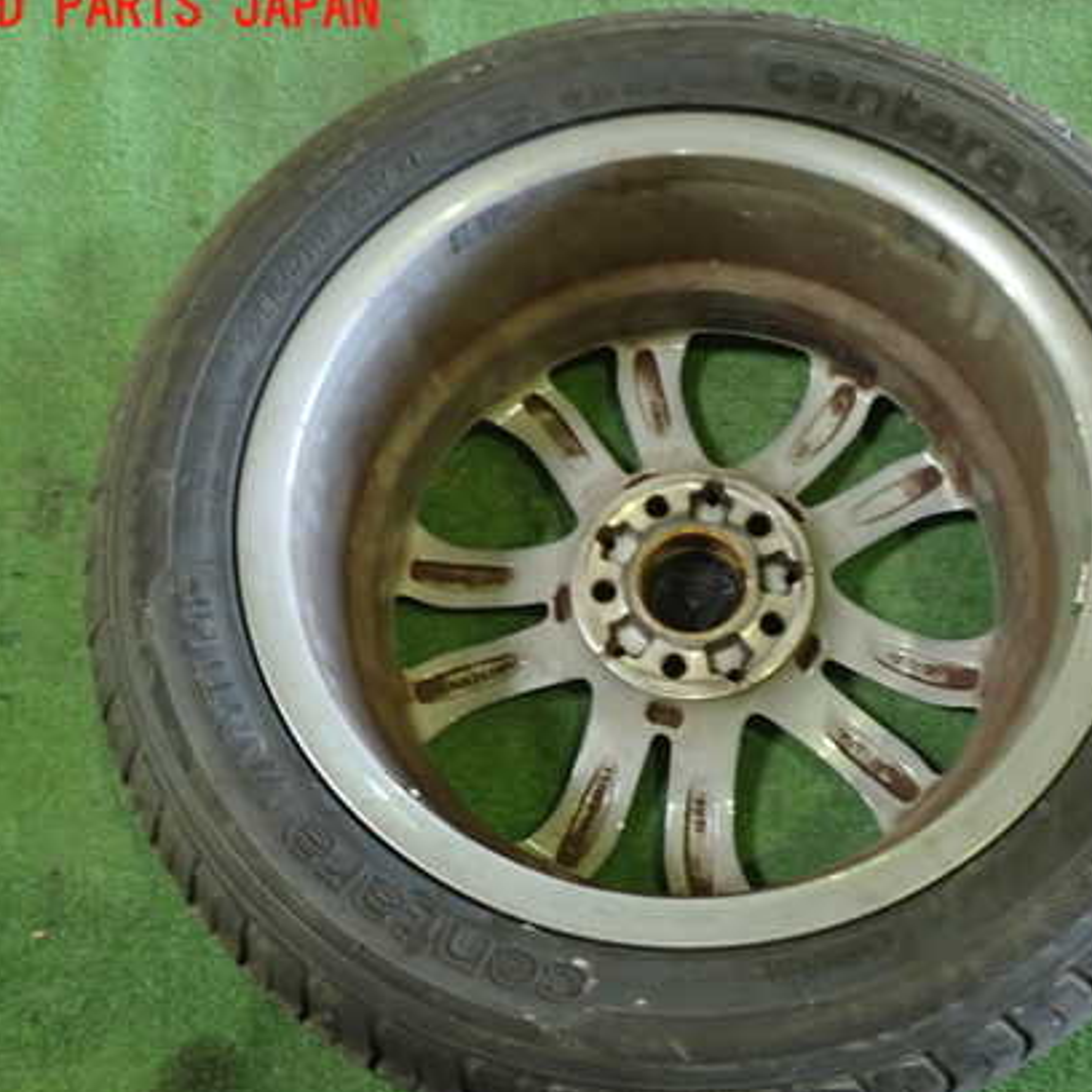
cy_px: 578
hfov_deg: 42.4
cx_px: 696
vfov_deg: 42.8
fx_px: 1392
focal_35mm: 39
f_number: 2.3
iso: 400
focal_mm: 5.4
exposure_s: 1/30
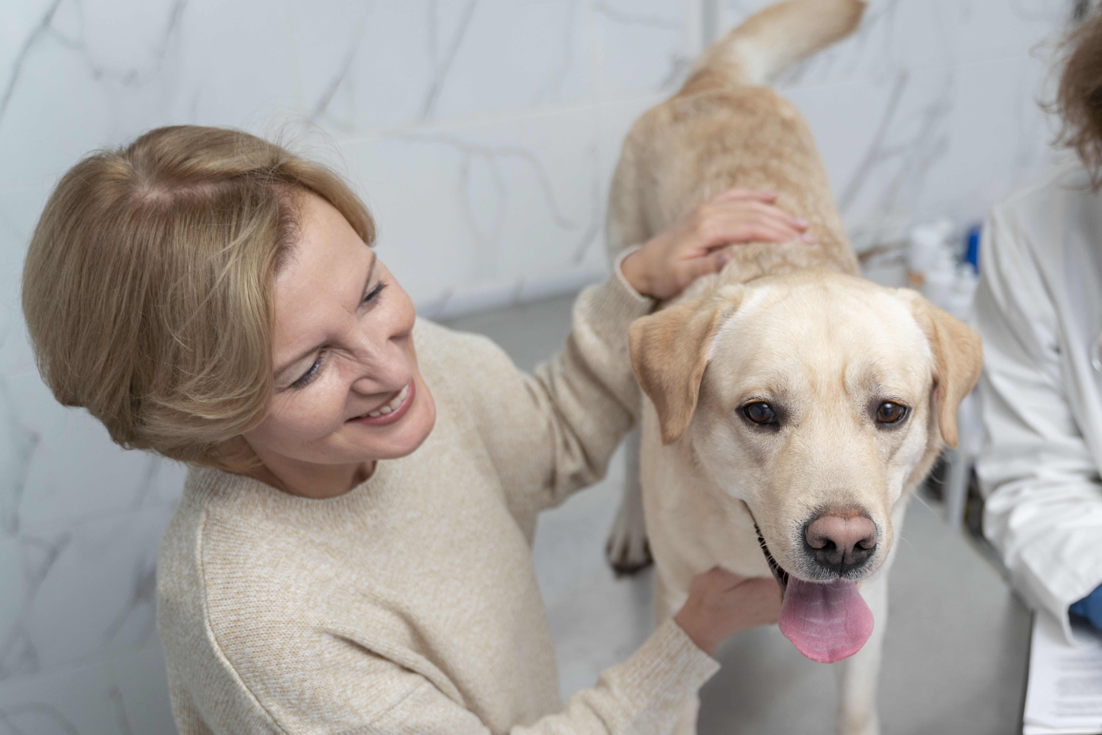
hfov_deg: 44.8
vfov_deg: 31.0
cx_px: 733
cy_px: 478
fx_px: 1316
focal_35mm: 43
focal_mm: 32
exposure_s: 1/320
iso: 640
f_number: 2.8
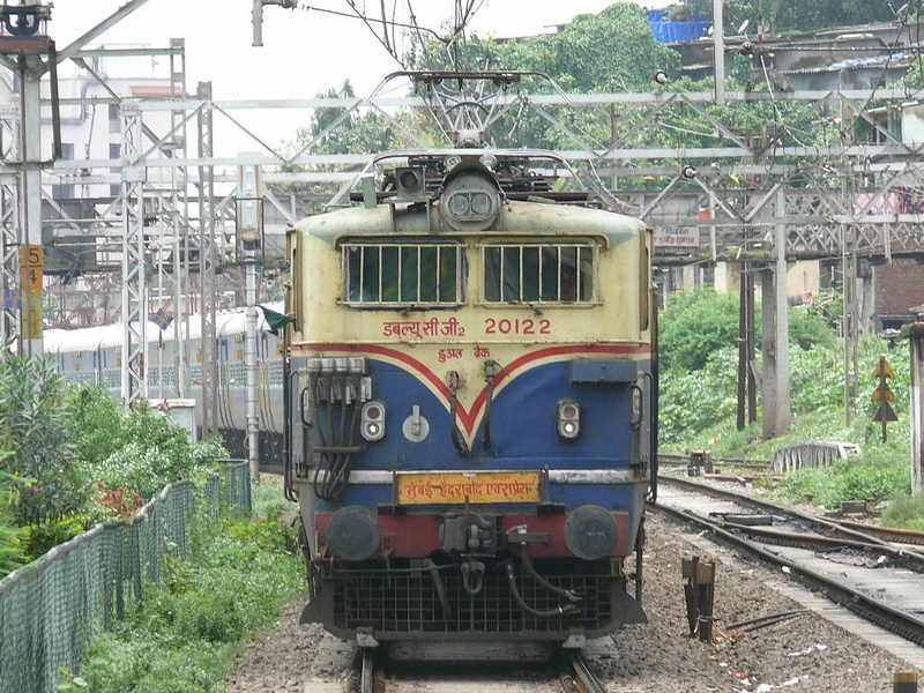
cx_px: 462
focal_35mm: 353
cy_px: 346
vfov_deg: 4.2
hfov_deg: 5.6
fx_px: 9423
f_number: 5.6
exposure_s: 1/200
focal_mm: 66.8
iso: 100
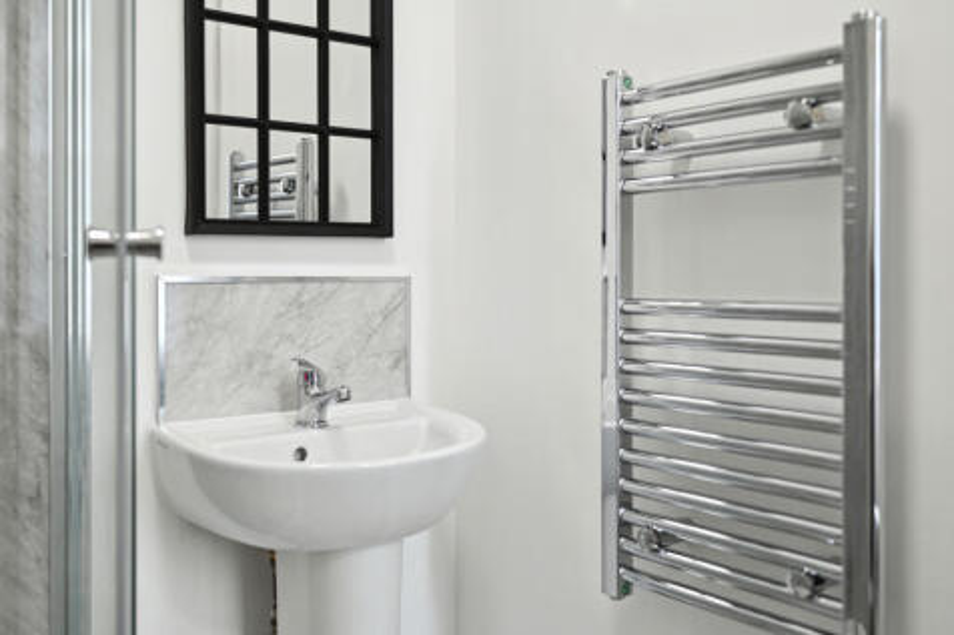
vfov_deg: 37.8
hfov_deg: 54.5
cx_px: 477
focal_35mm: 35
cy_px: 318
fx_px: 927
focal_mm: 35
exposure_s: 1/50
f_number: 2.5
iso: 100
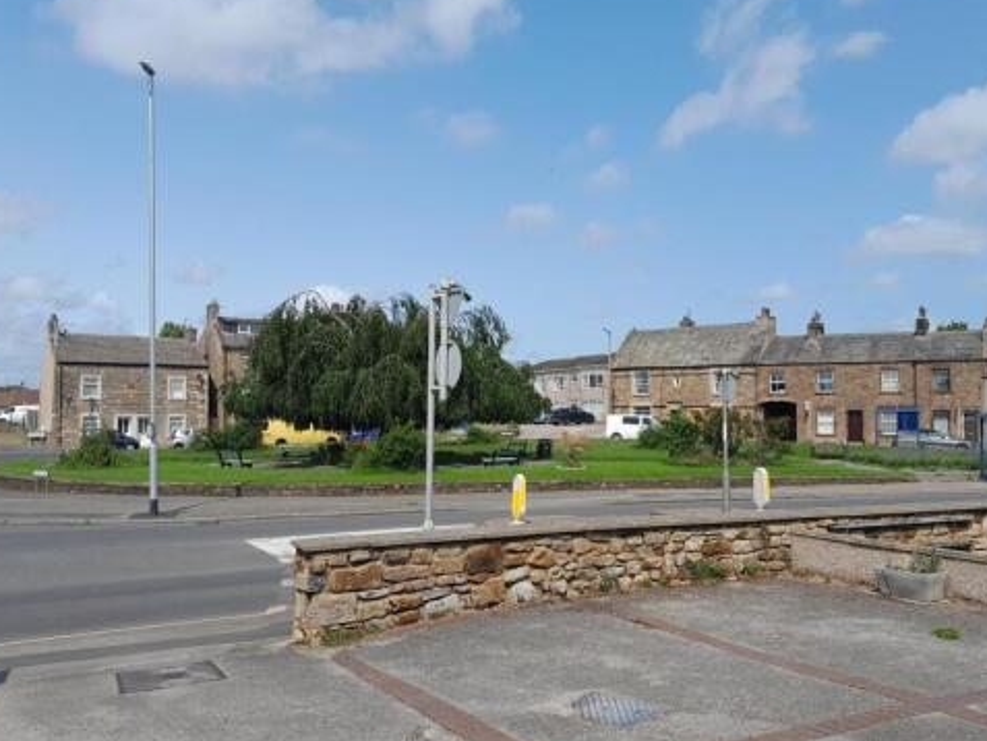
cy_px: 388
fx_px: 941
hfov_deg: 55.2
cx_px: 541
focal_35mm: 33
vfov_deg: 43.0
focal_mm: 4
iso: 40
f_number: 1.8
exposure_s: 1/625
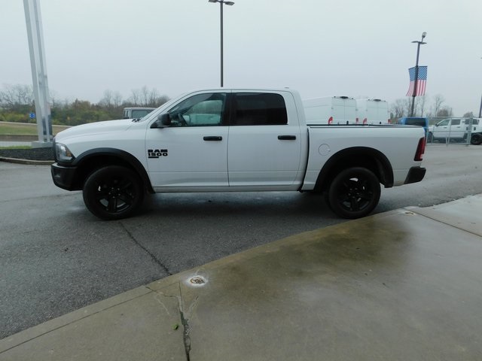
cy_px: 180
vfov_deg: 58.9
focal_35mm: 23
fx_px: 320
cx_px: 241
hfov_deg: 73.9
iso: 125
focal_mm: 4
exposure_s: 1/400
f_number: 3
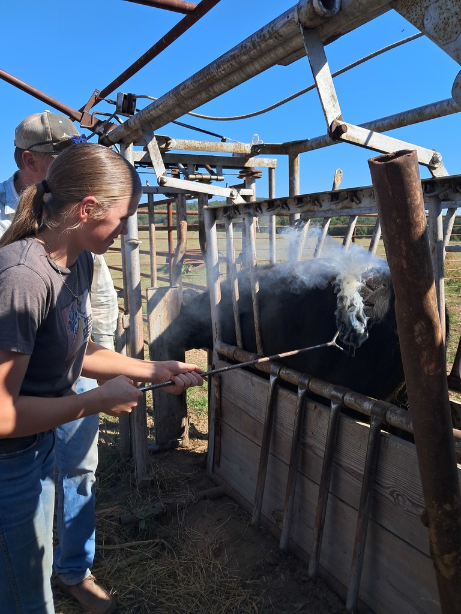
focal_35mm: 27
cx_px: 230
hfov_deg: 51.4
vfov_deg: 65.3
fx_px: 479
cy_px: 307
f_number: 1.8
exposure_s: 1/571
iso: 50
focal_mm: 4
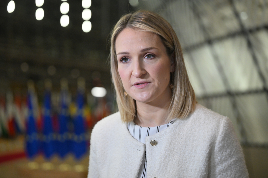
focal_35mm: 70
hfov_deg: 28.8
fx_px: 521
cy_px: 89
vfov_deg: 19.5
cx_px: 134
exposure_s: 1/320
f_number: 2.8
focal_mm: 70
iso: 2500
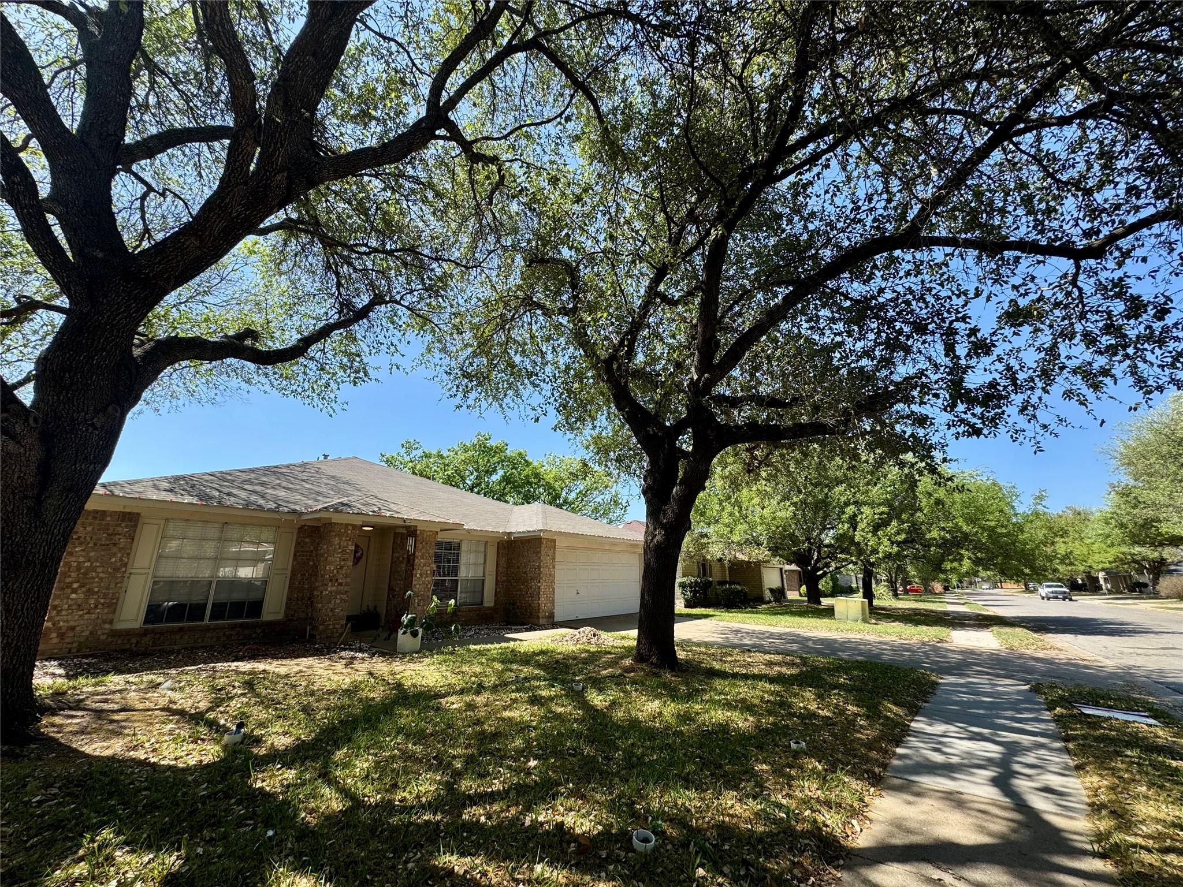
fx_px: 478
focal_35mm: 14
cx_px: 592
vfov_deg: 85.7
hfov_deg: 102.1
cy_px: 444
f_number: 2.2
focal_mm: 2.22
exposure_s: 1/804
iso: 50
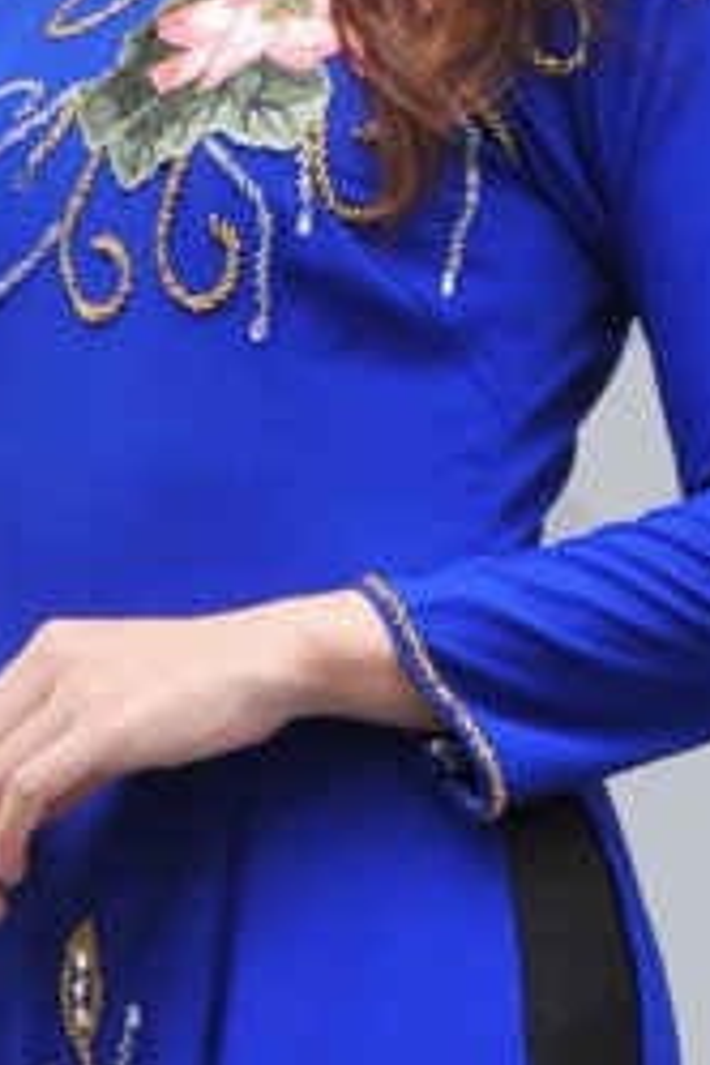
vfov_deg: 9.9
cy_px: 1234
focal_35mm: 205
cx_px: 231
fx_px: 6064
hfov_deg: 6.7
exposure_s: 1/200
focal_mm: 40
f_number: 6.3
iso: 250
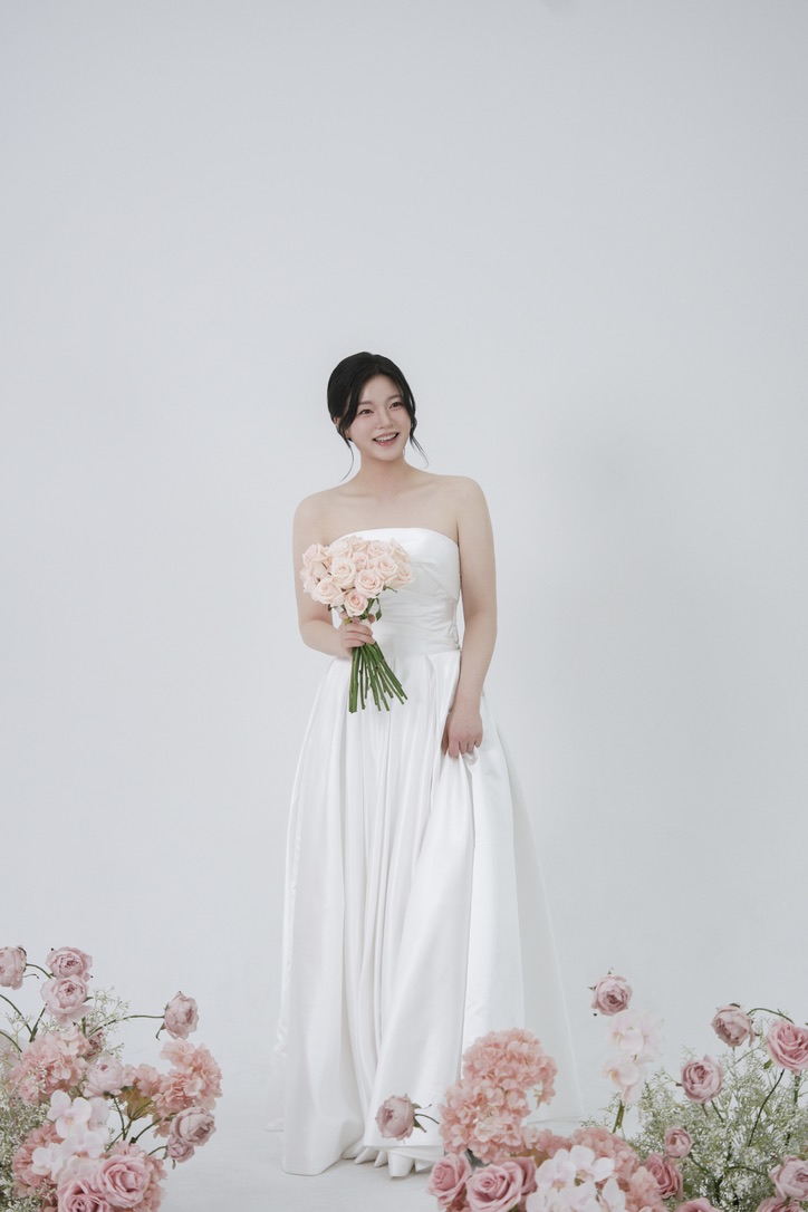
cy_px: 606
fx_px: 2356
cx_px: 404
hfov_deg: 19.5
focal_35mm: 70
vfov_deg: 28.8
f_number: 2.8
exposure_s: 1/250
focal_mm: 70
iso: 125
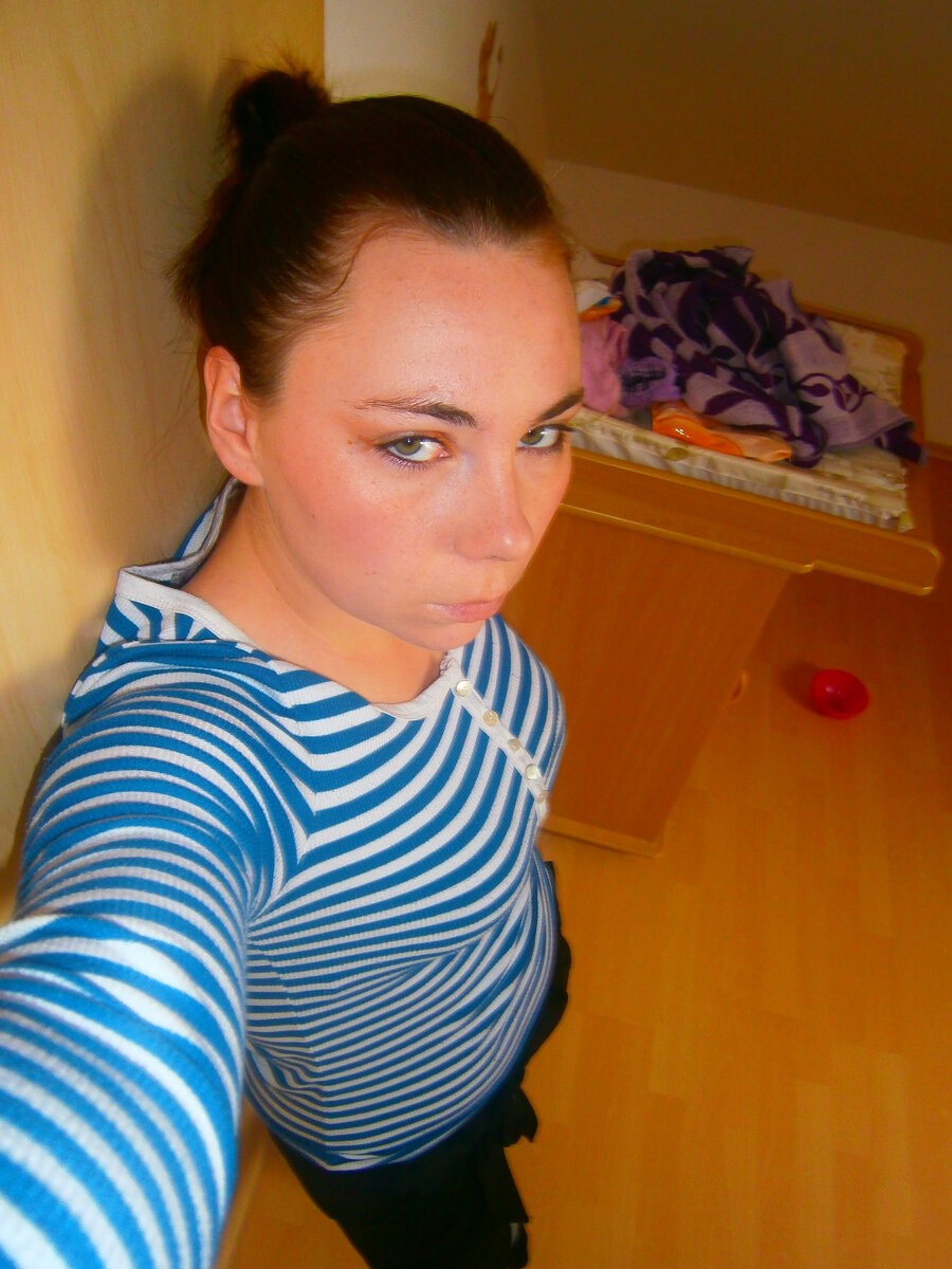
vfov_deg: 67.3
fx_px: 953
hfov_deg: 53.1
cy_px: 634
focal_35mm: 26
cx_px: 476
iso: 125
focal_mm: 4.7
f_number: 2.8
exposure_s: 1/30
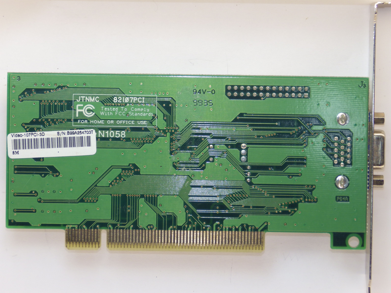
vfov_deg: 7.6
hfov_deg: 10.1
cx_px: 196
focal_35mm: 195
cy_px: 146
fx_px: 2203
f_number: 5.4
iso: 100
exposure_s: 1/160
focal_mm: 34.9
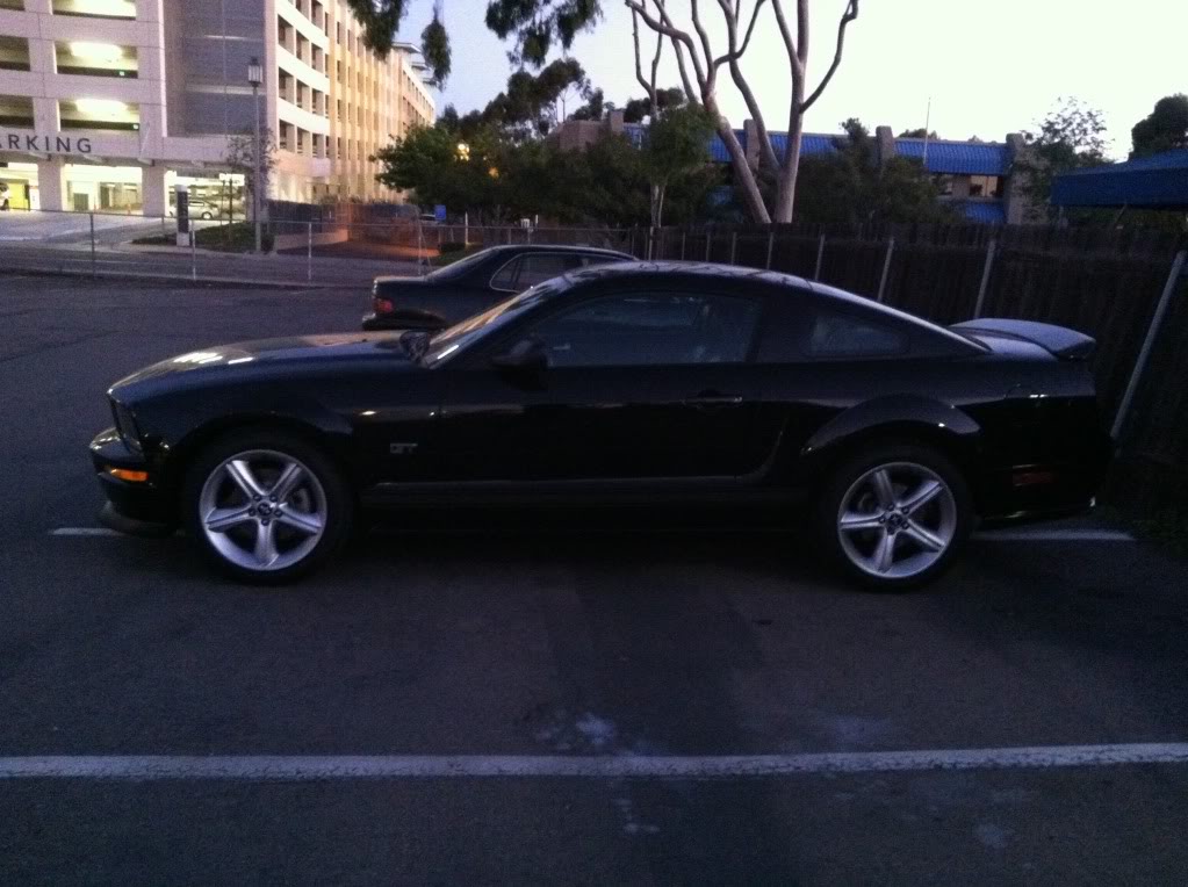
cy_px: 444
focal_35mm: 35
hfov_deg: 52.7
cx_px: 594
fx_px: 1199
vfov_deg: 40.6
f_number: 2.8
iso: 1000
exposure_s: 1/15
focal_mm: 3.9
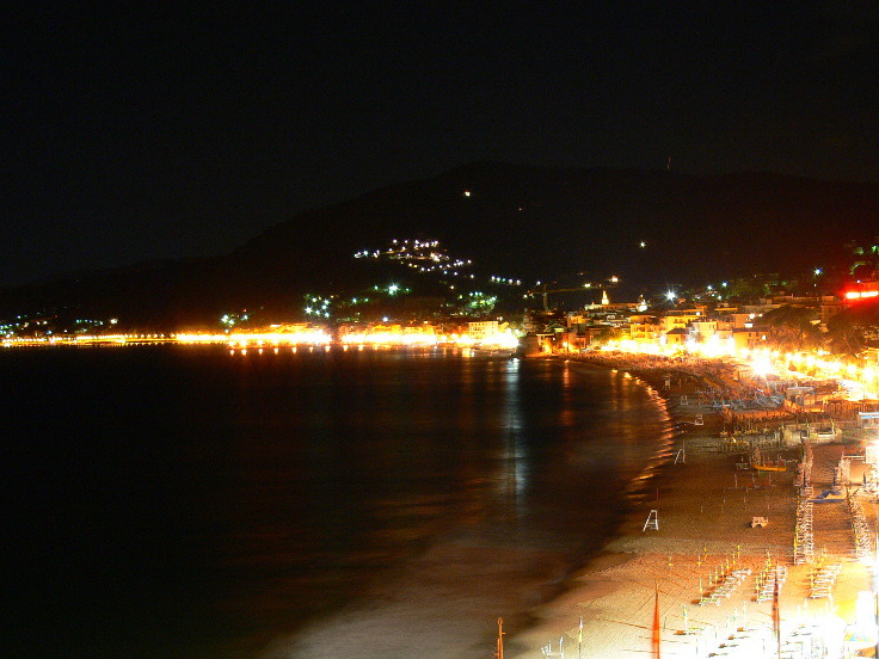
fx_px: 1625
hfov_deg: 30.3
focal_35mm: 64
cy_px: 393
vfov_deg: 22.9
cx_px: 463
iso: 80
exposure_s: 30
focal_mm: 9.7
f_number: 5
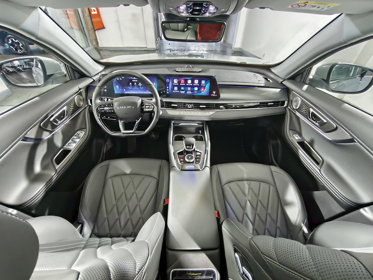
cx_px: 186
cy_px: 140
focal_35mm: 15
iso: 1600
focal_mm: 1.91
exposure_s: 1/11.1
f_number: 2.2
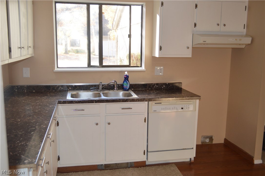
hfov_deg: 53.2
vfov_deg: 36.8
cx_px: 132
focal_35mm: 36
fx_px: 265
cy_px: 88
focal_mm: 24
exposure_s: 1/125
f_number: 4
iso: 400
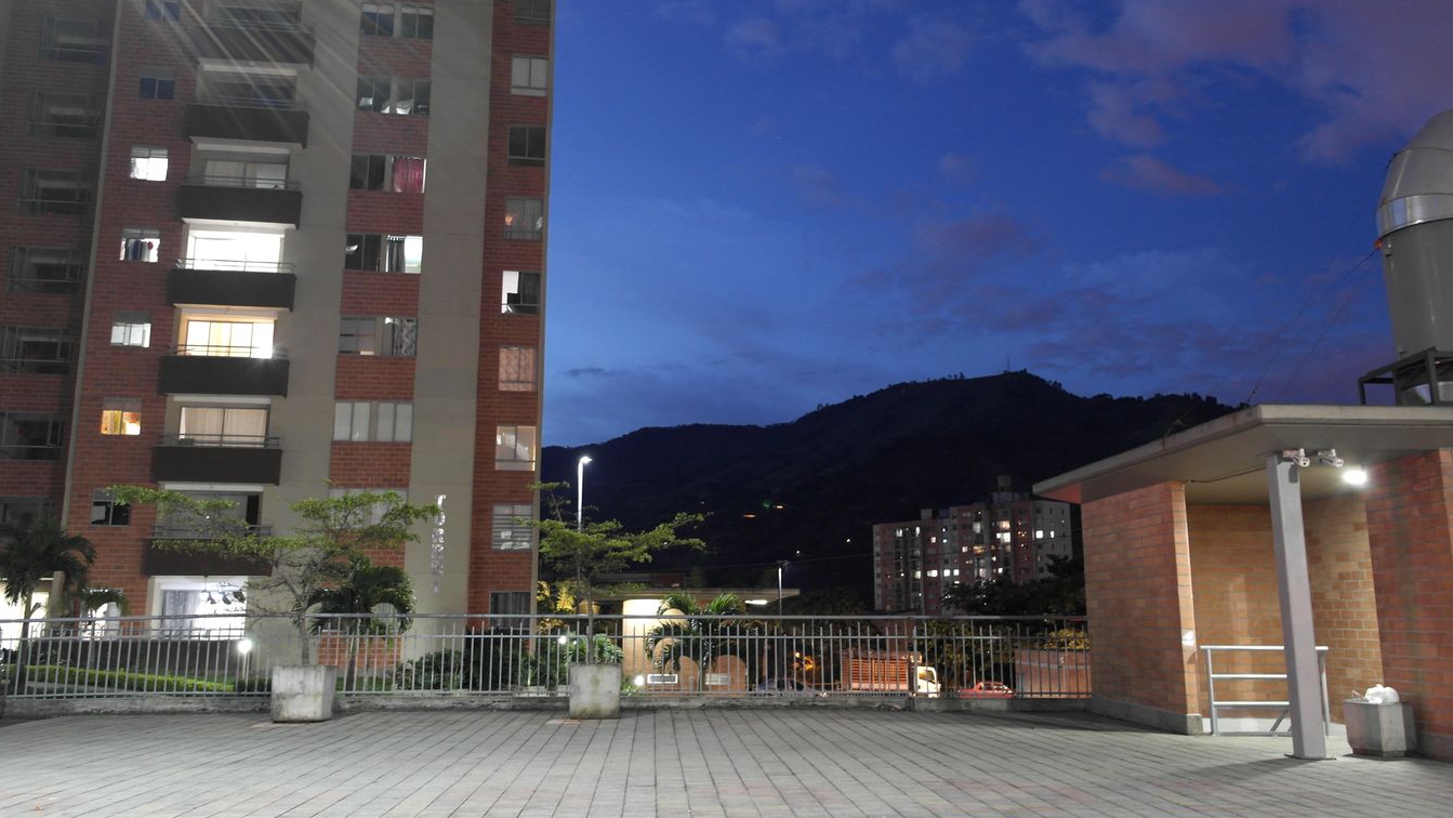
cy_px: 328
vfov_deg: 36.6
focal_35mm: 32
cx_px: 724
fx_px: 1233
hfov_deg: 61.0
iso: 400
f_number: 3.5
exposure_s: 1/1.25
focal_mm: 20
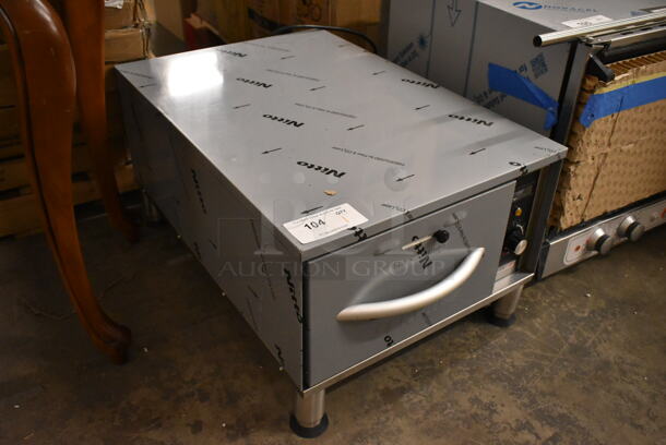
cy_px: 222
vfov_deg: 40.1
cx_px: 333
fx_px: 611
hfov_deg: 57.2
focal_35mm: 33
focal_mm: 22
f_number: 3.8
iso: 4000
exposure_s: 1/125
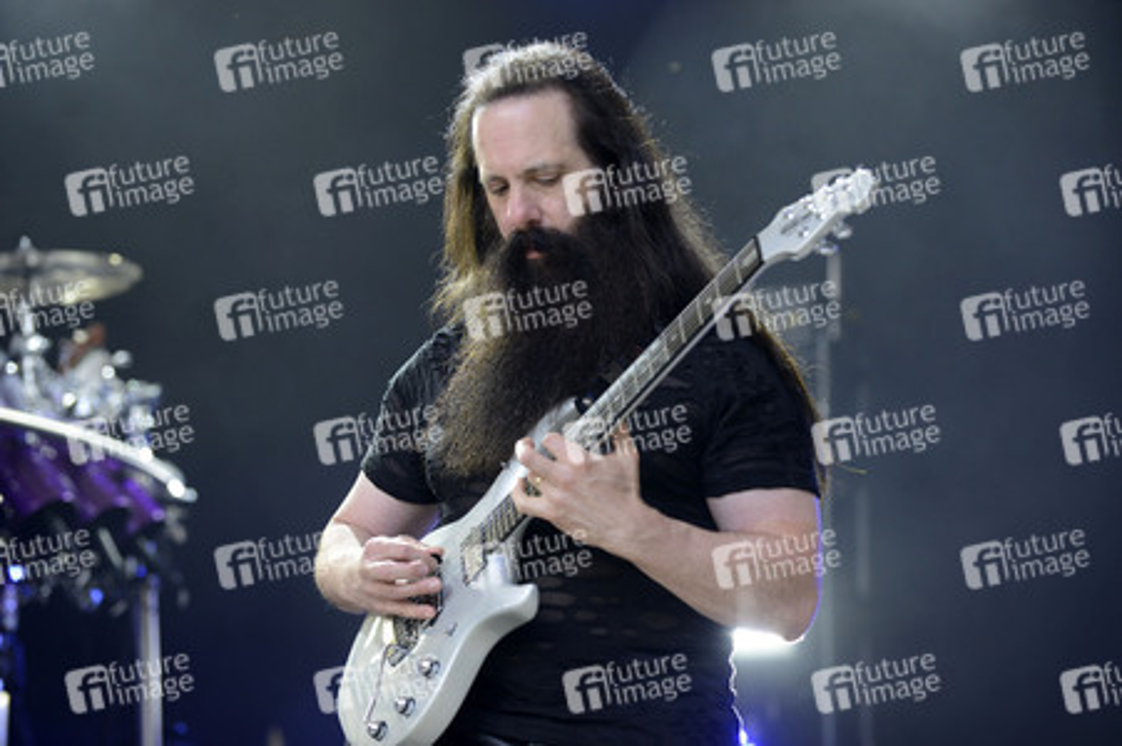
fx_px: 3893
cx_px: 561
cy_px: 373
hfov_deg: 16.4
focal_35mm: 125
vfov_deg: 11.0
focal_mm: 125
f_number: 4.5
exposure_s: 1/640
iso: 1000
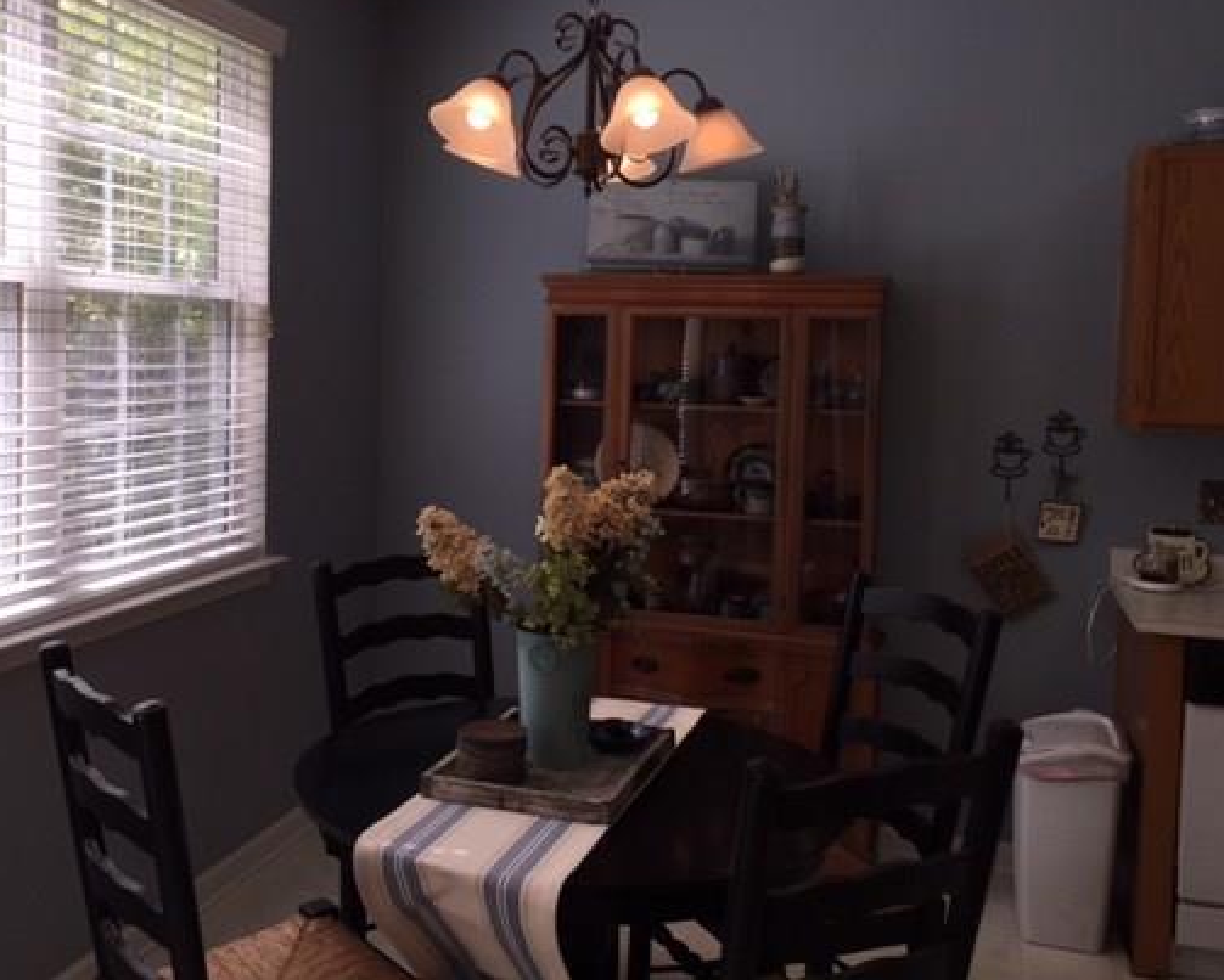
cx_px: 494
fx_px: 1305
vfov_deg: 41.1
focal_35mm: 36
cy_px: 438
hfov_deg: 50.0
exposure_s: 1/241
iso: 32
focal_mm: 4.15
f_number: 2.2
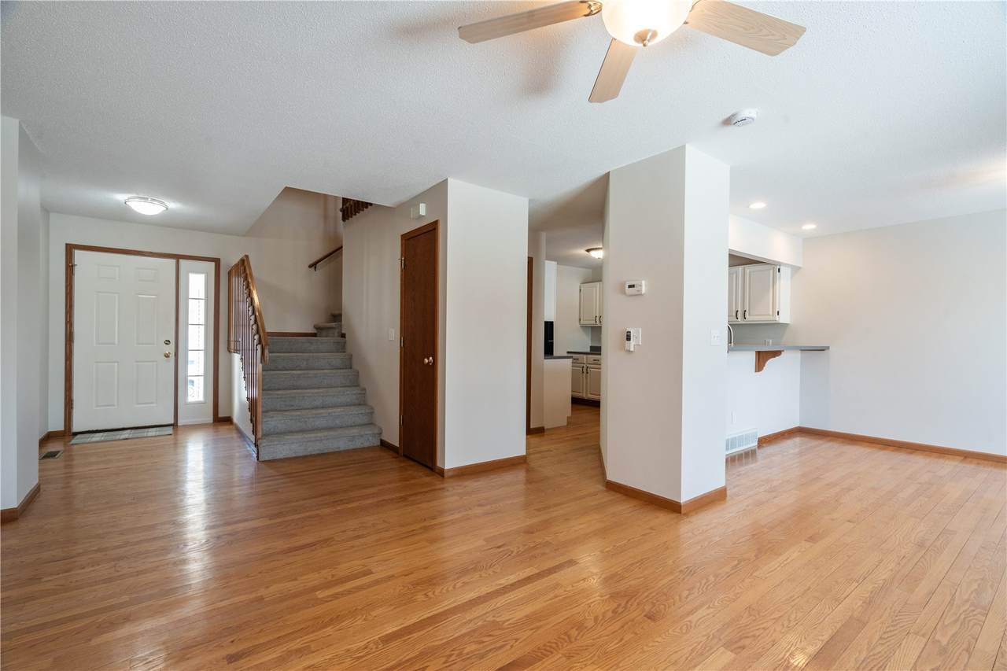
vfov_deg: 73.7
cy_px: 336
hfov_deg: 96.7
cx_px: 504
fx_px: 447
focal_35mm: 16
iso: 400
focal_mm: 16
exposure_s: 1/8
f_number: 10
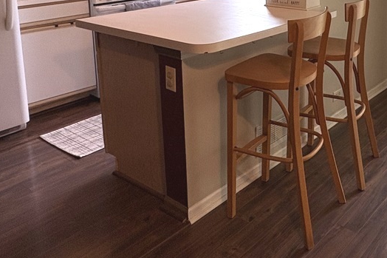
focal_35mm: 40
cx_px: 323
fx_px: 430
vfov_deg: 31.1
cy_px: 3
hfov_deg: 45.4
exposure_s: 1/120
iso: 200
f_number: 2.2
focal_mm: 2.22
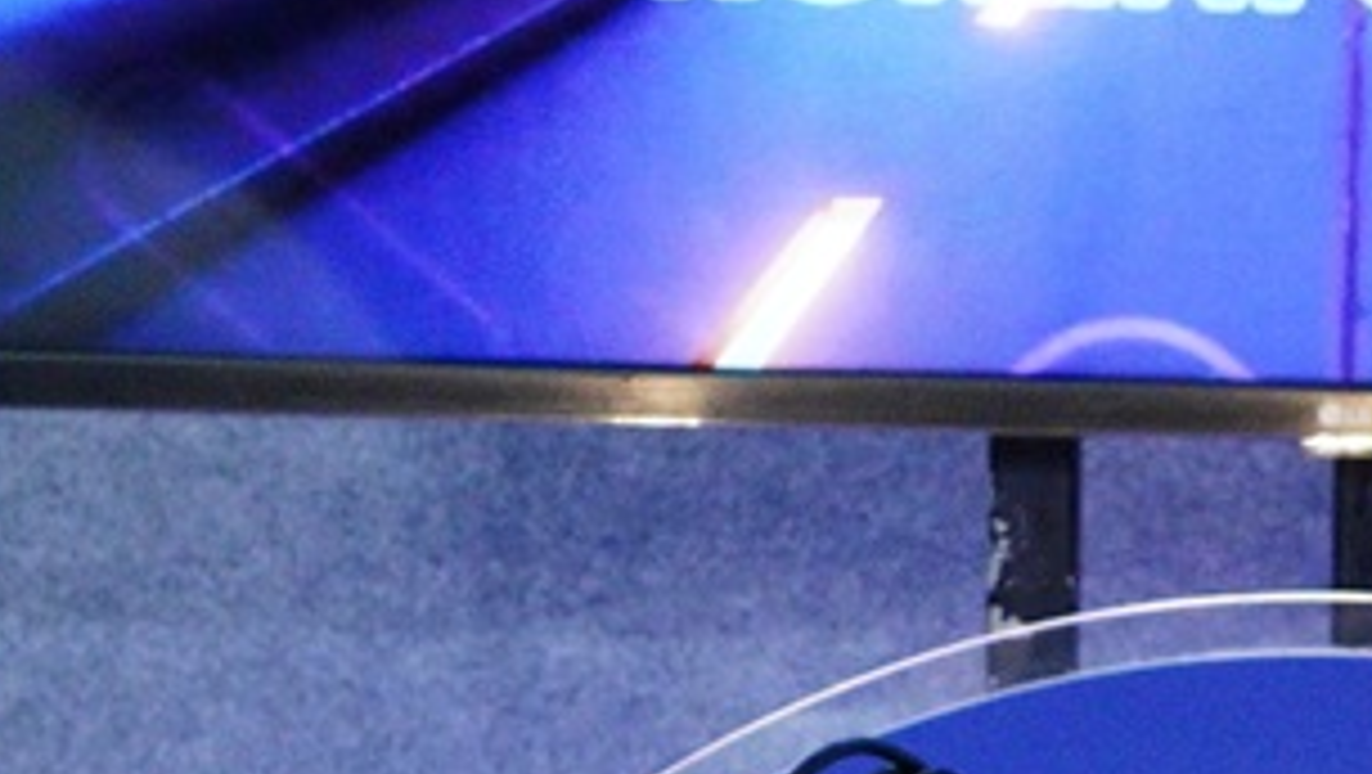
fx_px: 9501
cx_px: 904
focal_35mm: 261
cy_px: 1343
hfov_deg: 8.3
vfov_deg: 4.6
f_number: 5.6
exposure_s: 1/100
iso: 4000
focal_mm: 38
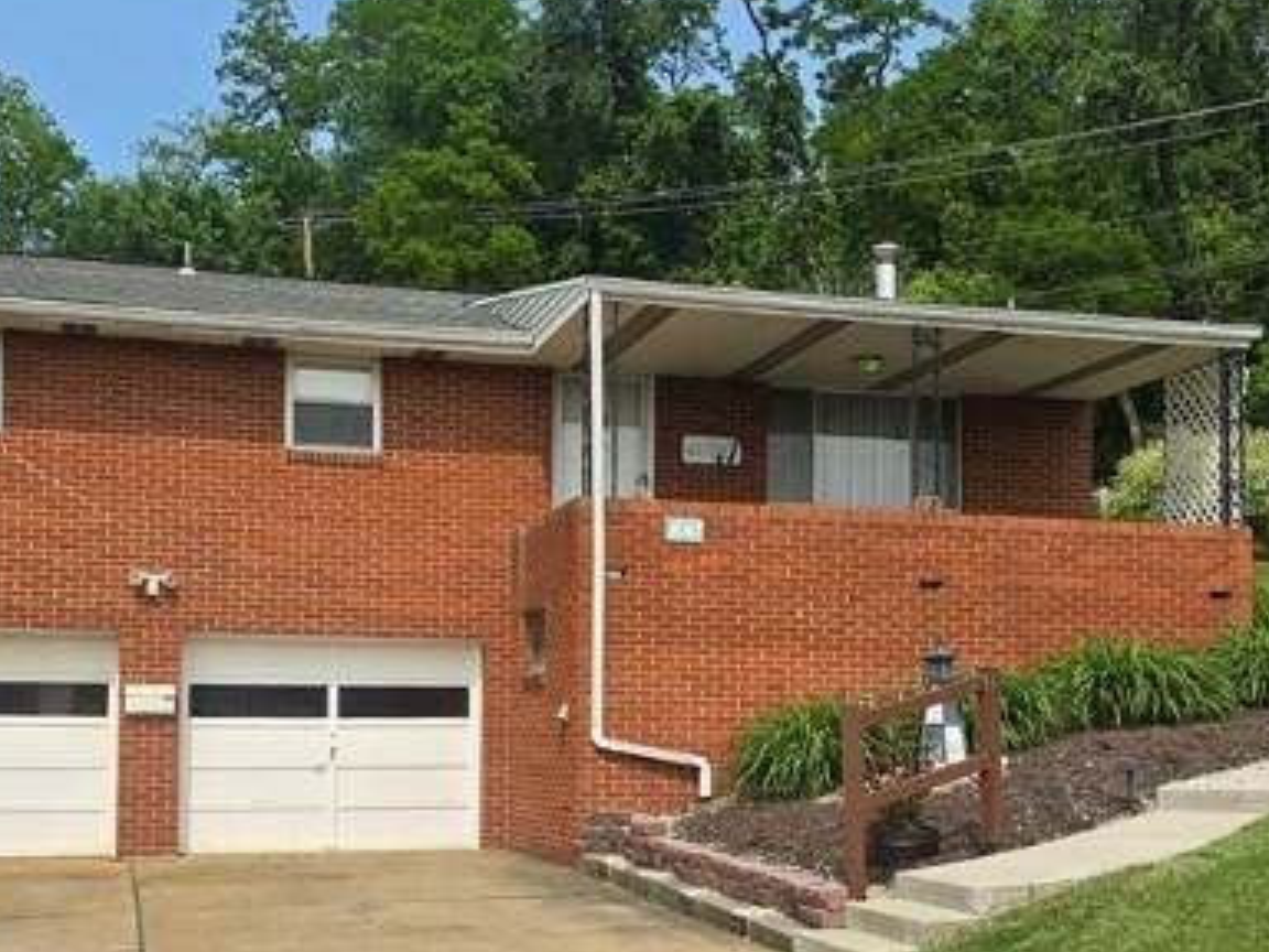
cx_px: 542
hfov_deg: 41.1
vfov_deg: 31.3
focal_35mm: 46
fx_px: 1686
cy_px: 638
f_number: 1.7
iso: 12
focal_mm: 6.3
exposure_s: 1/978
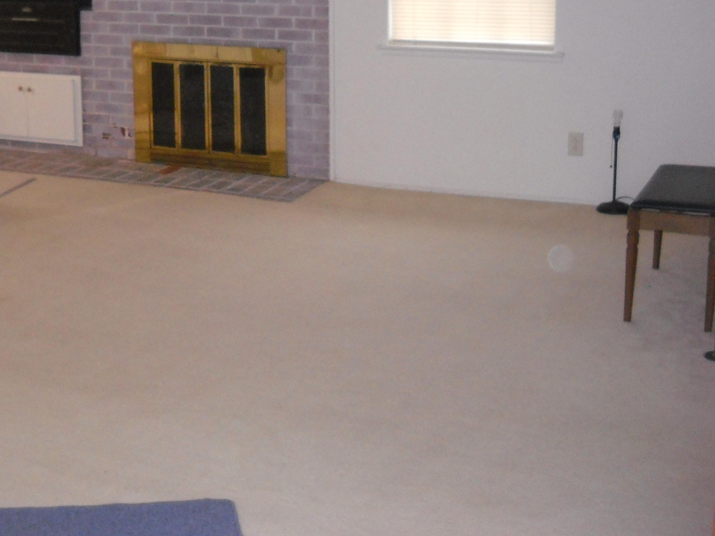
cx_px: 204
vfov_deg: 24.6
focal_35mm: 59
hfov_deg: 32.2
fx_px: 1219
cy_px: 156
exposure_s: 1/30
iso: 400
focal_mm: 6.72
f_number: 3.1
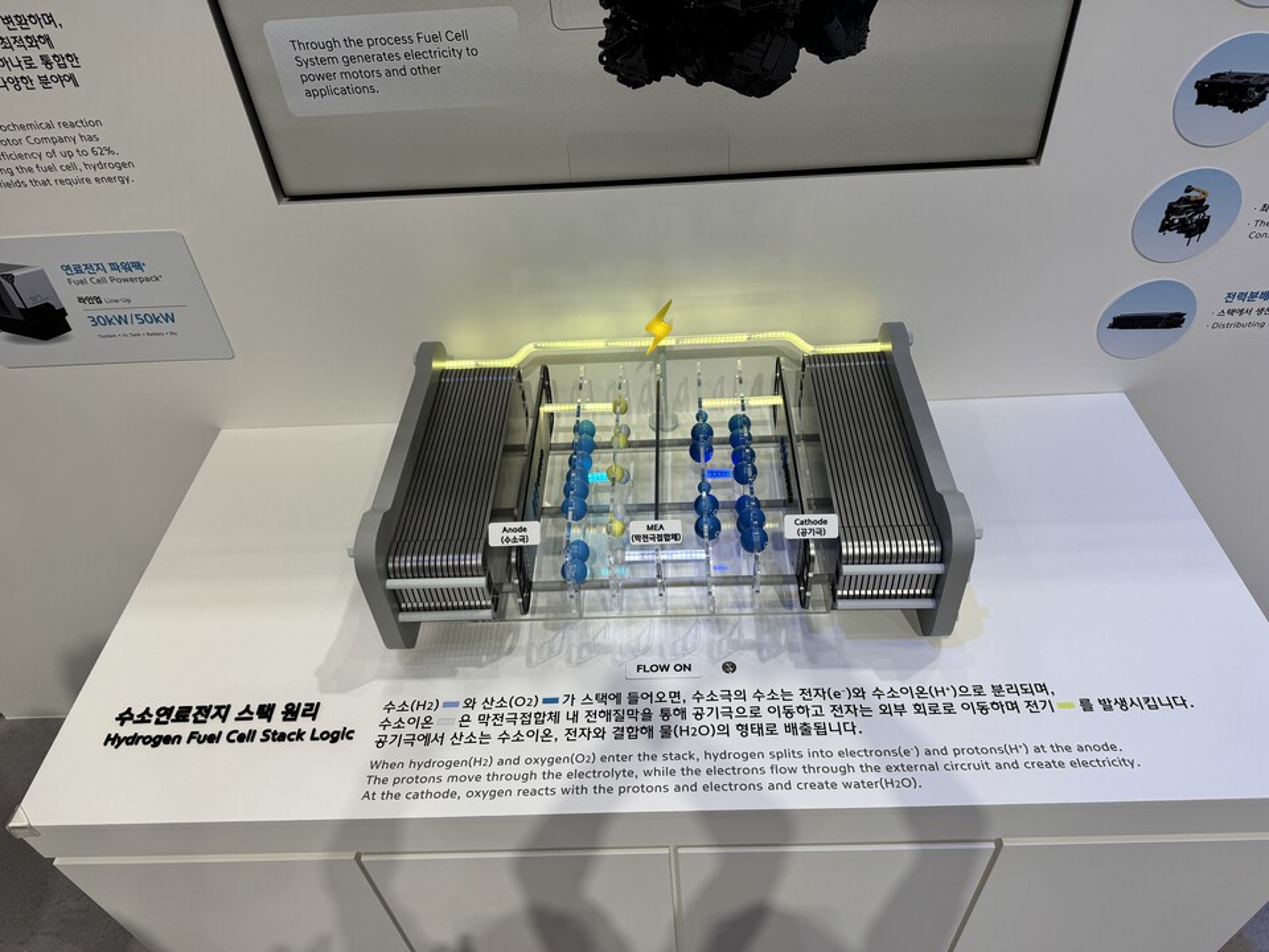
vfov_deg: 56.8
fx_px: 880
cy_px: 476
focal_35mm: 24
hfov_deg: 71.6
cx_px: 634
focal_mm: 6.76
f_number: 1.78
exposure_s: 1/593
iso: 80
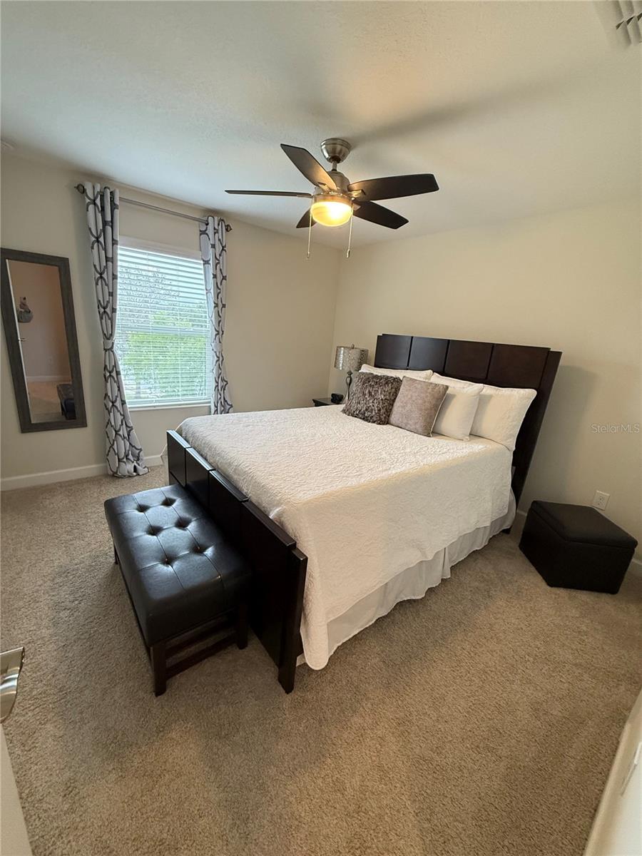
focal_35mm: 14
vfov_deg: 102.1
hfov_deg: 85.7
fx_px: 346
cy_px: 428
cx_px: 321
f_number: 2.2
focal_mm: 2.22
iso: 400
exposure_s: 1/120
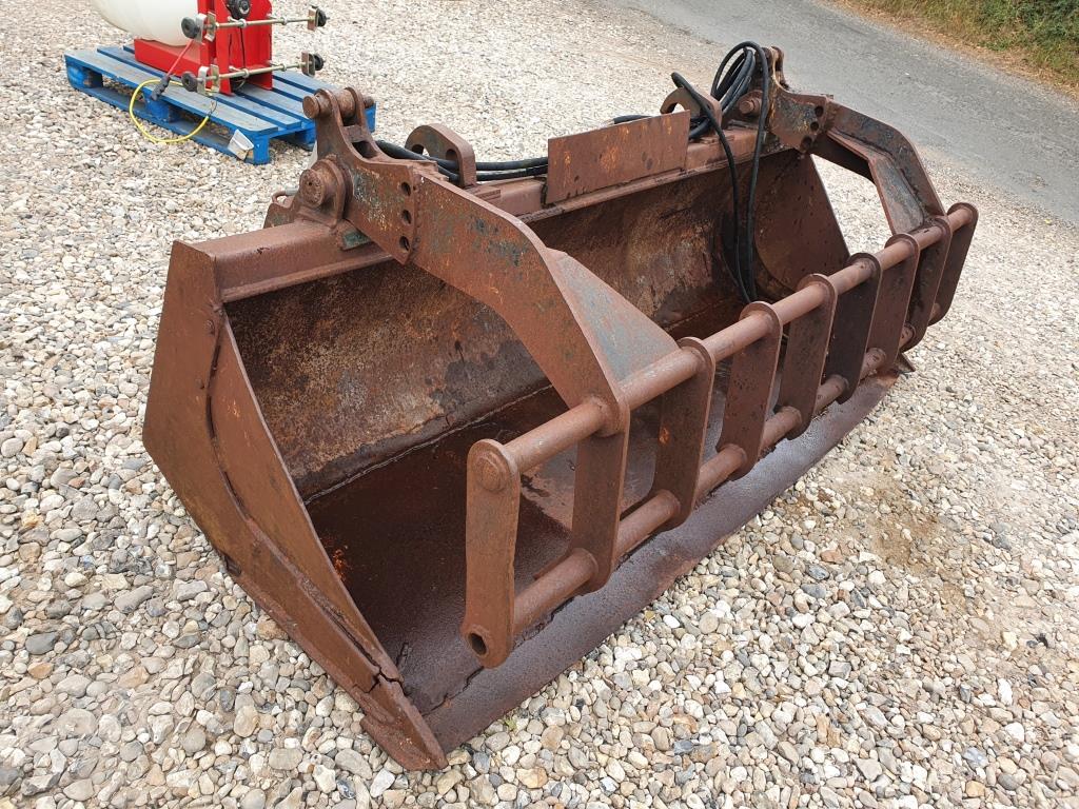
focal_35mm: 26
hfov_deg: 67.3
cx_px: 540
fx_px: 810
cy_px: 404
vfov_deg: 53.1
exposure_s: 1/142
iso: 50
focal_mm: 4.32
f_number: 2.4
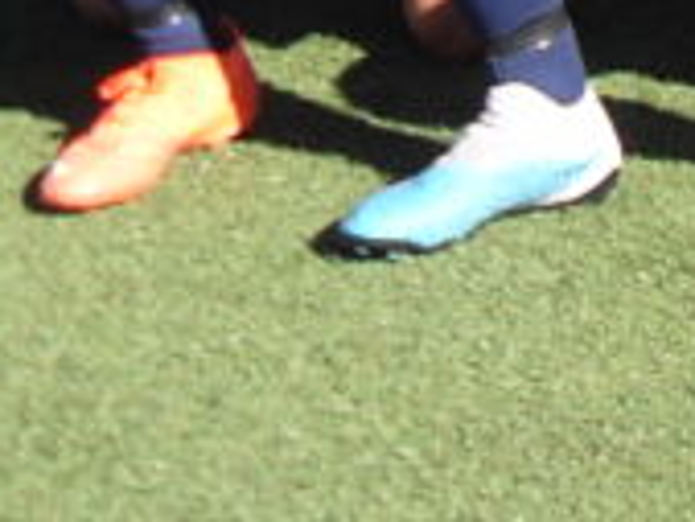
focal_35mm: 195
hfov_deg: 9.5
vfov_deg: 7.1
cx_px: 1394
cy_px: -777
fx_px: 3918
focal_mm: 6.3
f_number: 7
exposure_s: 1/125
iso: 80
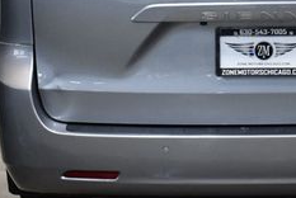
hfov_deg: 14.2
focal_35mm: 143
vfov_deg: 9.6
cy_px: 1
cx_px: 260
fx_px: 1177
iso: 1100
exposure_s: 1/125
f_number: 4
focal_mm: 26
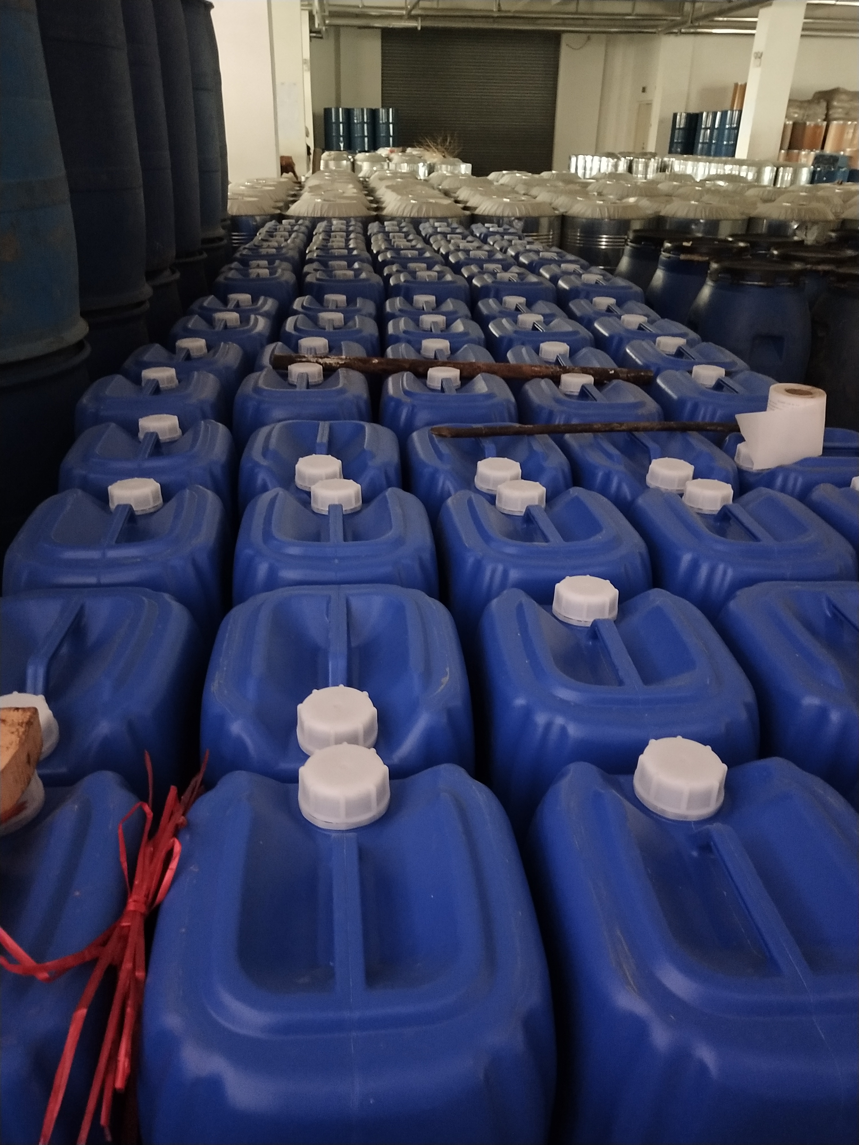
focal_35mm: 30
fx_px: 993
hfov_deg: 46.8
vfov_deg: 60.0
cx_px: 430
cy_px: 572
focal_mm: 3.95
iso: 677
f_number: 1.8
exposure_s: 1/16.7
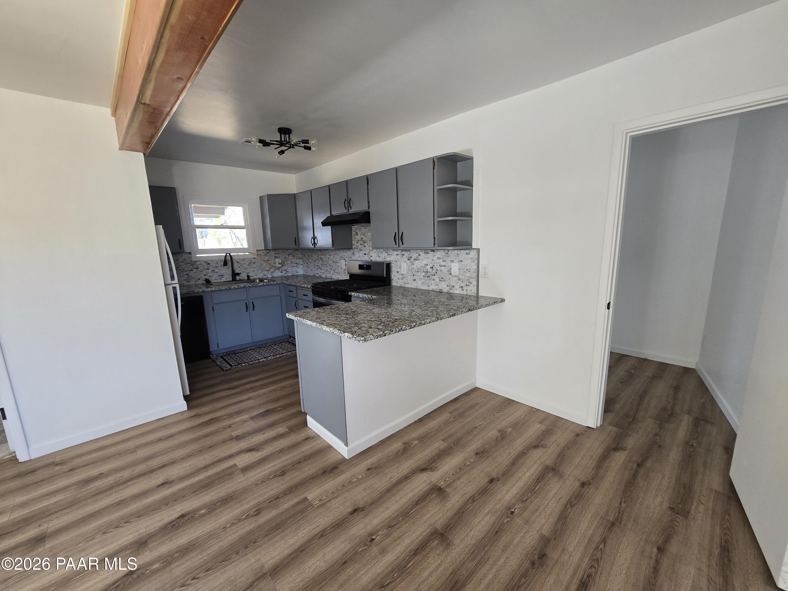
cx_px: 394
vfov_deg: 89.9
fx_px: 296
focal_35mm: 13
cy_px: 296
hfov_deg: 106.2
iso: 160
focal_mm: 2.2
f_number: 2.2
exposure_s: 1/60
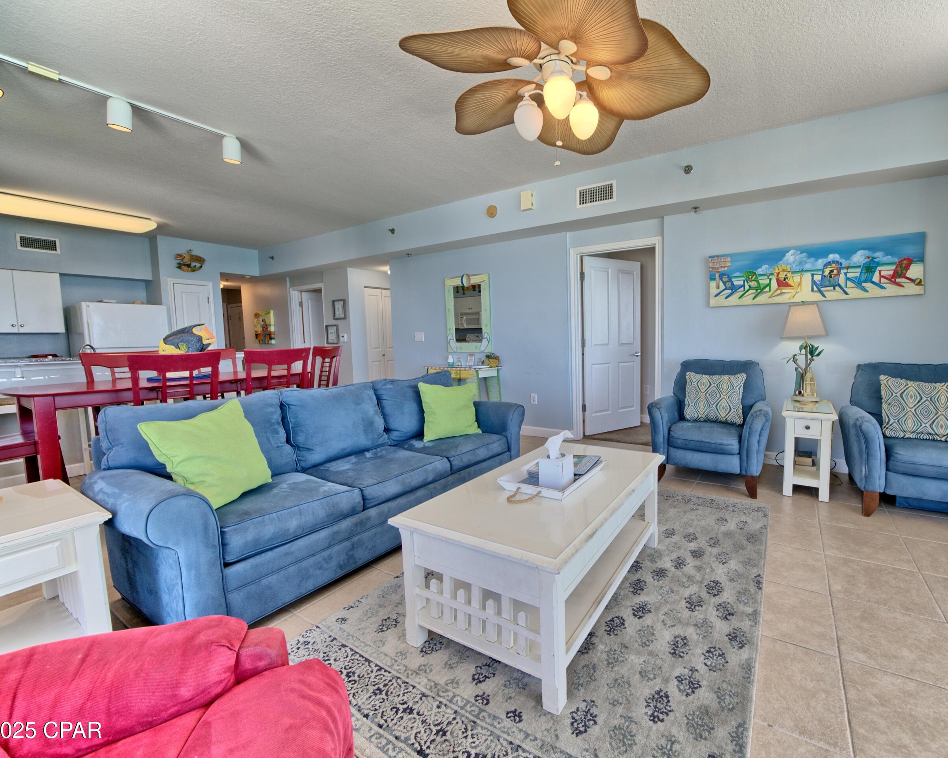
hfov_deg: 99.6
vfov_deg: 88.0
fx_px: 393
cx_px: 558
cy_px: 373
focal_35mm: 14
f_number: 8
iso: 500
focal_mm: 12
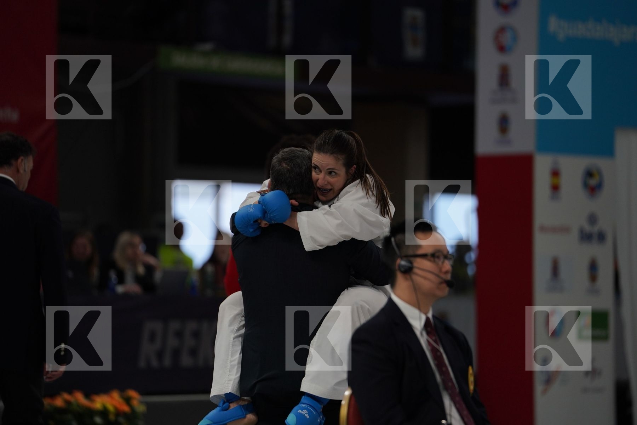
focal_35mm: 200
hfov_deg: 10.3
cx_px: 318
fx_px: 3539
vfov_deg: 6.9
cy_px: 212
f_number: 2.8
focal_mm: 200
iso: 640
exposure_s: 1/1000
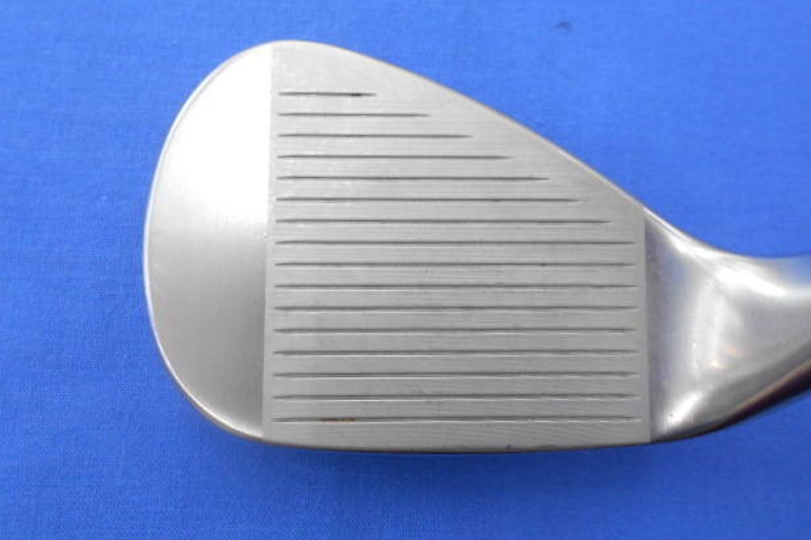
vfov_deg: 46.3
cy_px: 245
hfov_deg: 65.5
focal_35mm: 28
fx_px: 631
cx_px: 400
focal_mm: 4.6
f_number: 3.2
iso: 180
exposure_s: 1/30
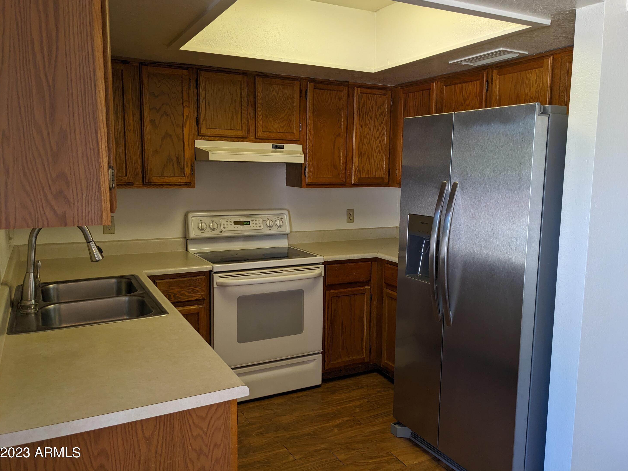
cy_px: 231
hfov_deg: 63.4
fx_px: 508
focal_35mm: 28
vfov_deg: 49.7
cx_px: 324
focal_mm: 4.38
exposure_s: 1/120
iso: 221
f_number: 1.73
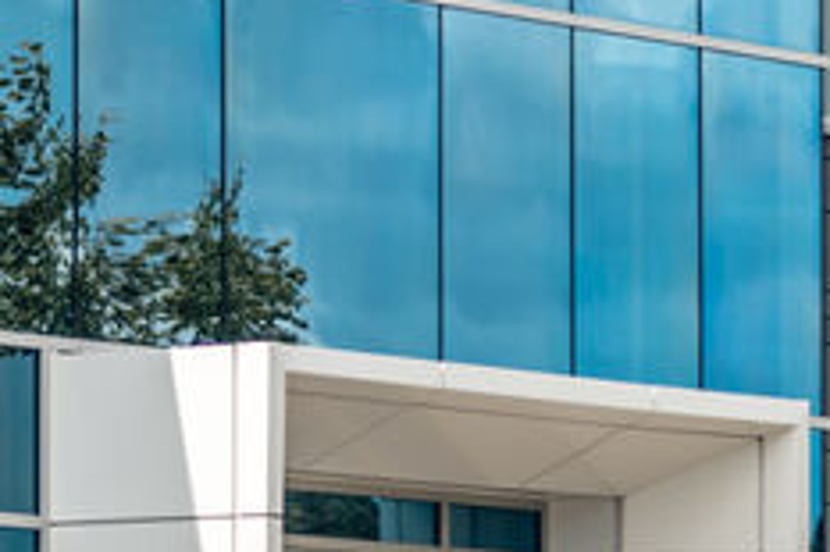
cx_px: 563
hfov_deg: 5.1
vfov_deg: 3.4
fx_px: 9261
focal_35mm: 402
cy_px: -303
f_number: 1.4
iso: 100
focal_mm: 85
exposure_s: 1/4000
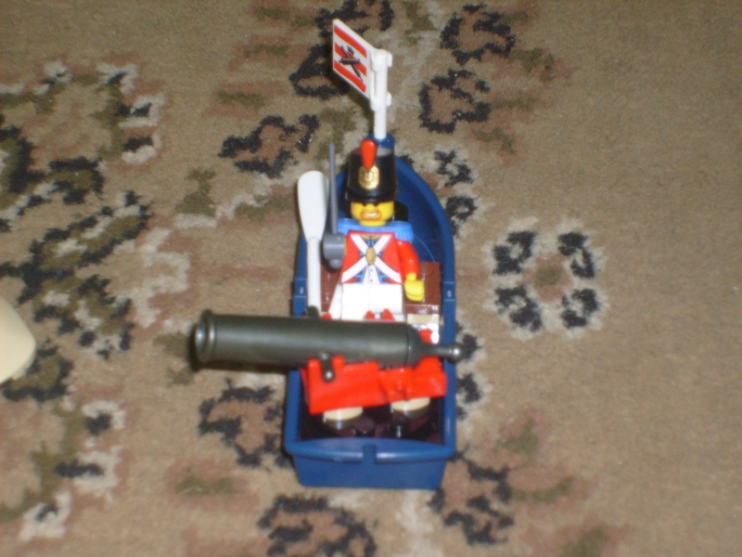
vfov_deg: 14.0
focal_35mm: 106
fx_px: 2272
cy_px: 278
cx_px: 371
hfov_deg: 18.5
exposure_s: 1/90
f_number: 4.9
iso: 100
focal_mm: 17.4
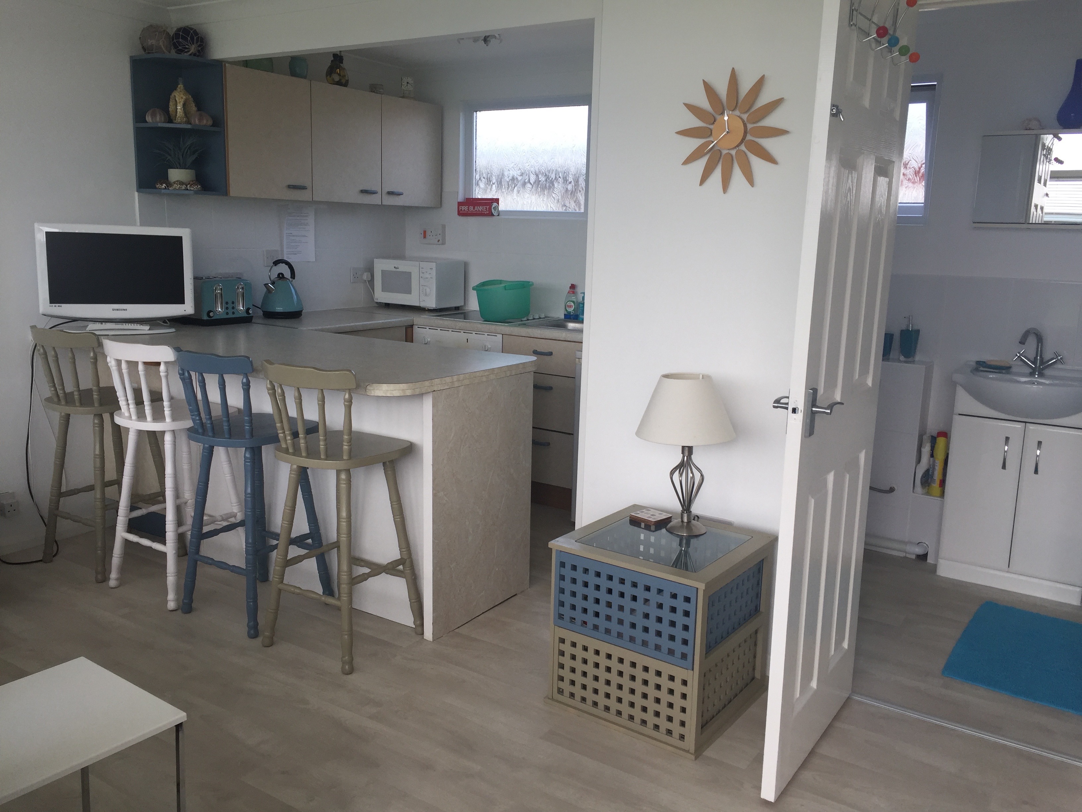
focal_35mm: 29
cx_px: 541
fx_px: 906
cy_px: 406
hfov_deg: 61.7
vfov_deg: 48.2
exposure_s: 1/278
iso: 32
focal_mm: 4.15
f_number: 2.2
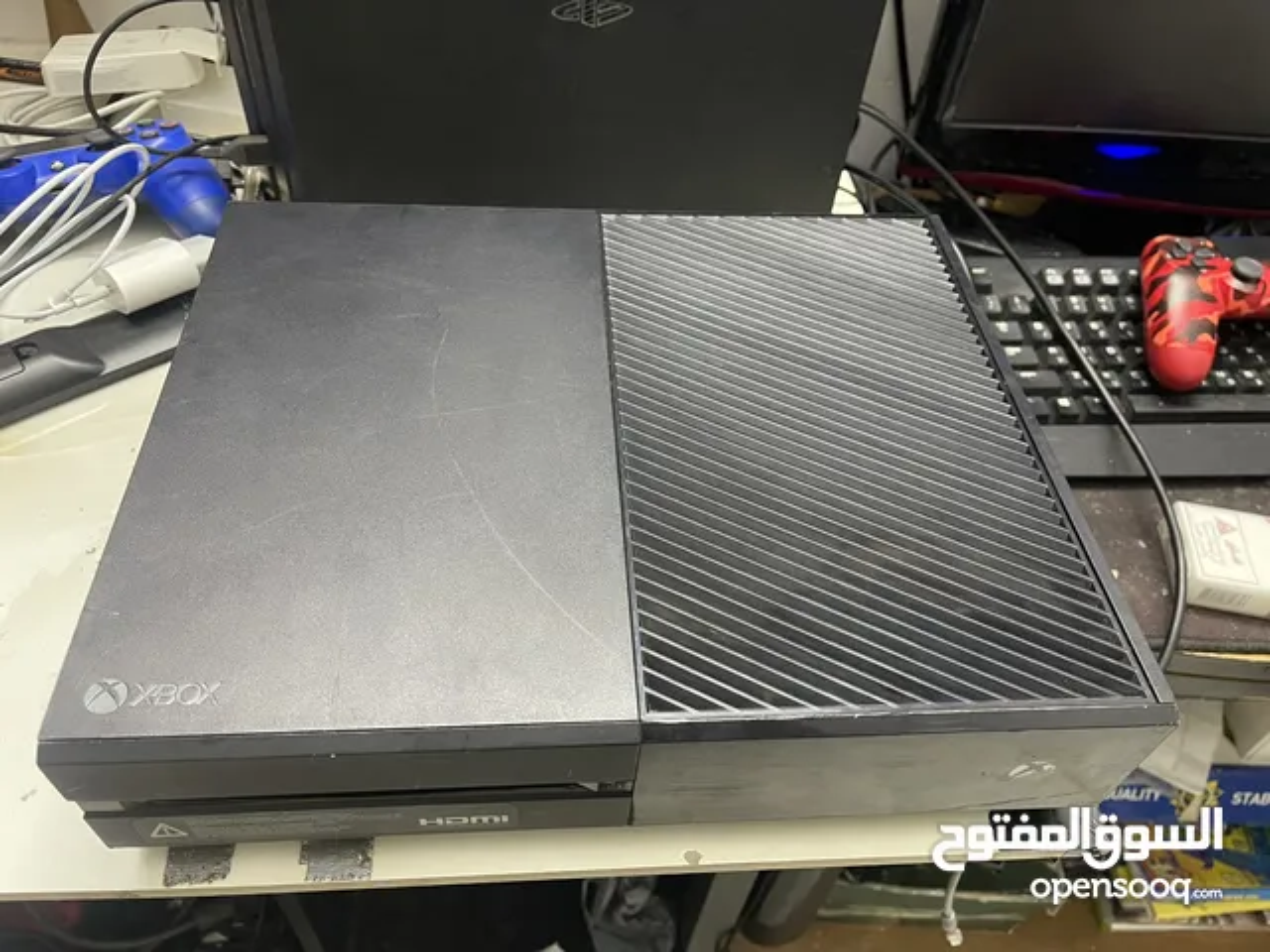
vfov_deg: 54.9
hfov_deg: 69.4
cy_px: 476
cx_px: 635
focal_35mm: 25
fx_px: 917
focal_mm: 5.1
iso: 500
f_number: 1.6
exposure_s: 1/50
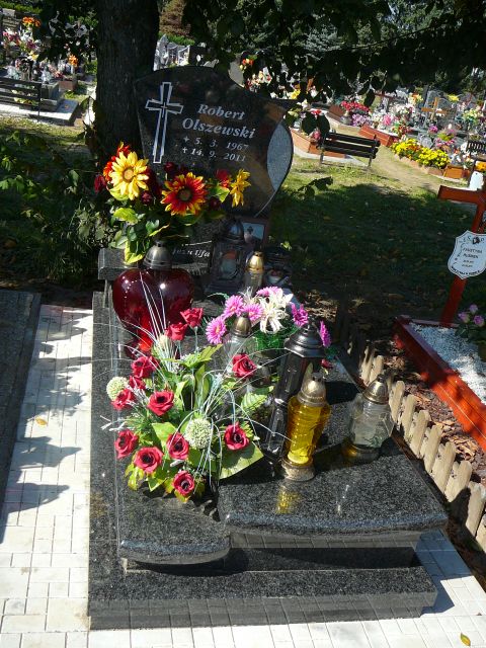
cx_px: 243
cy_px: 324
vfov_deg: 52.6
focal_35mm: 35
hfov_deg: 40.7
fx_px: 655
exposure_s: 1/800
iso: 80
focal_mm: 5.2
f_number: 2.8
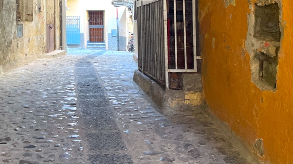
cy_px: 3
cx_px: 66
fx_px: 381
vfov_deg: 23.5
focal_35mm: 49
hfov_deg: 40.6
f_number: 1.6
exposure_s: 1/107
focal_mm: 4.2
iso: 125
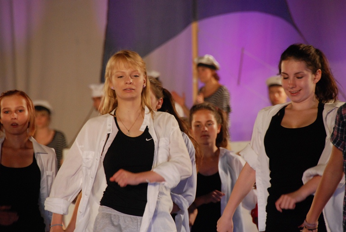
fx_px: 2890
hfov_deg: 6.9
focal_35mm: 300
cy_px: 116
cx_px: 173
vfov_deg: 4.6
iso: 1250
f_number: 5.6
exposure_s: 1/200
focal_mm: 200
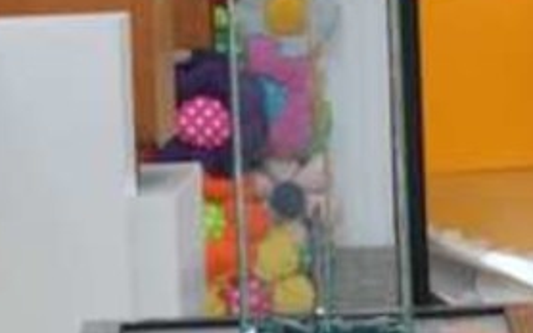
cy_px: 233
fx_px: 5246
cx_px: -565
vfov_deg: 3.6
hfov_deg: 5.7
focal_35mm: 361
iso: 640
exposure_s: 1/25
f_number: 8
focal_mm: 42
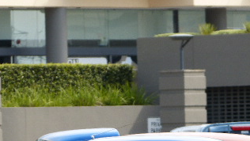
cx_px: 125
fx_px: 5855
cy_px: 179
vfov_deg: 1.4
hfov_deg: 2.4
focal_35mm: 883
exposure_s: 1/250
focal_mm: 71.6
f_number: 4.2
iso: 100
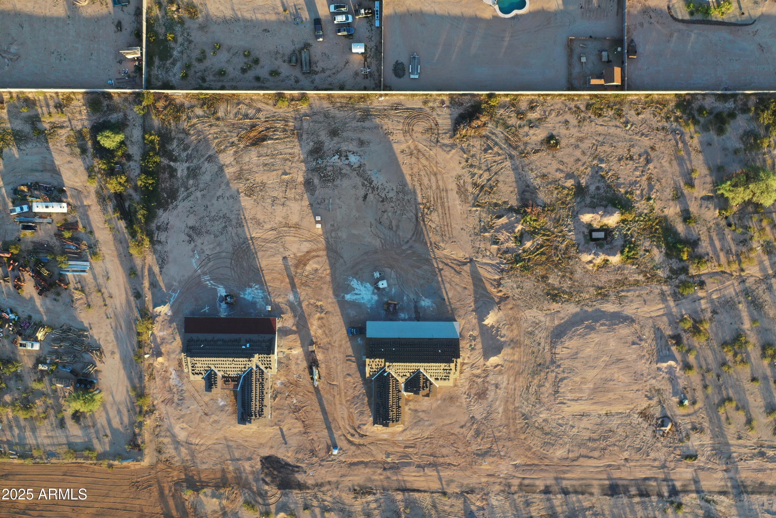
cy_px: 259
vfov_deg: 46.4
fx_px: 604
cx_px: 388
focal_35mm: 28
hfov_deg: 65.5
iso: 100
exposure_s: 1/80
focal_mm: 10.26
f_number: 3.5
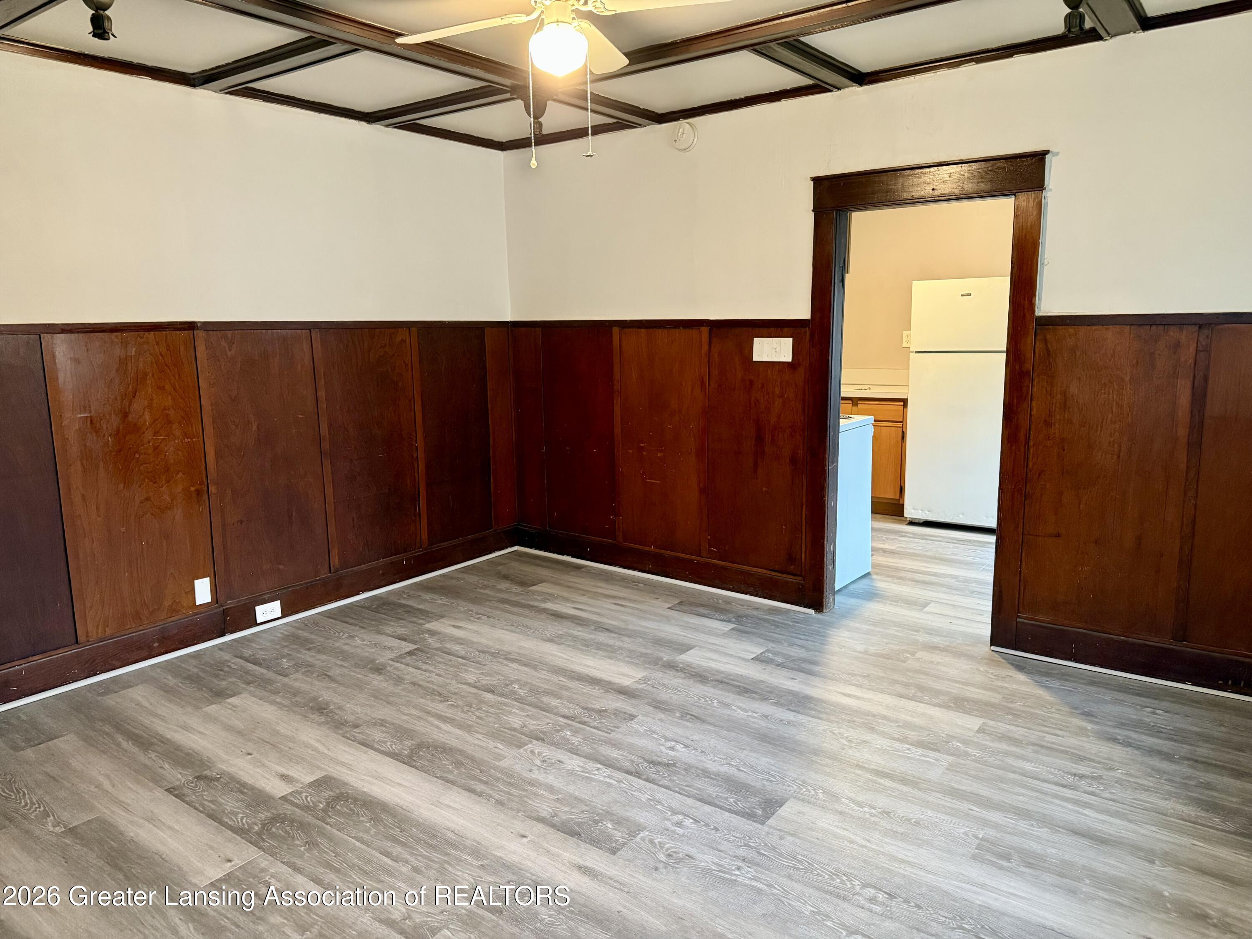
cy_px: 470
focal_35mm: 24
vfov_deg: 56.8
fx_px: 868
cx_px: 626
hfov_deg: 71.6
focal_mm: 6.76
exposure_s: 1/60
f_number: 1.78
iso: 640
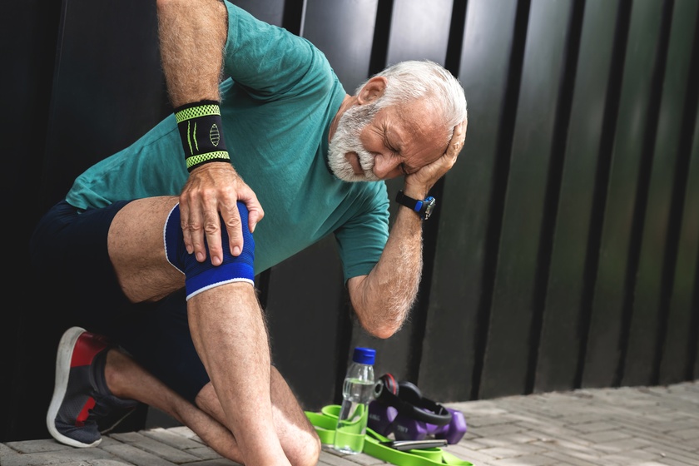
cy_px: 233
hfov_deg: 39.6
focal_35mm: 50
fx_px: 971
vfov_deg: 27.0
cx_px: 350
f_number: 4.5
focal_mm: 50
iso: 250
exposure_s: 1/500
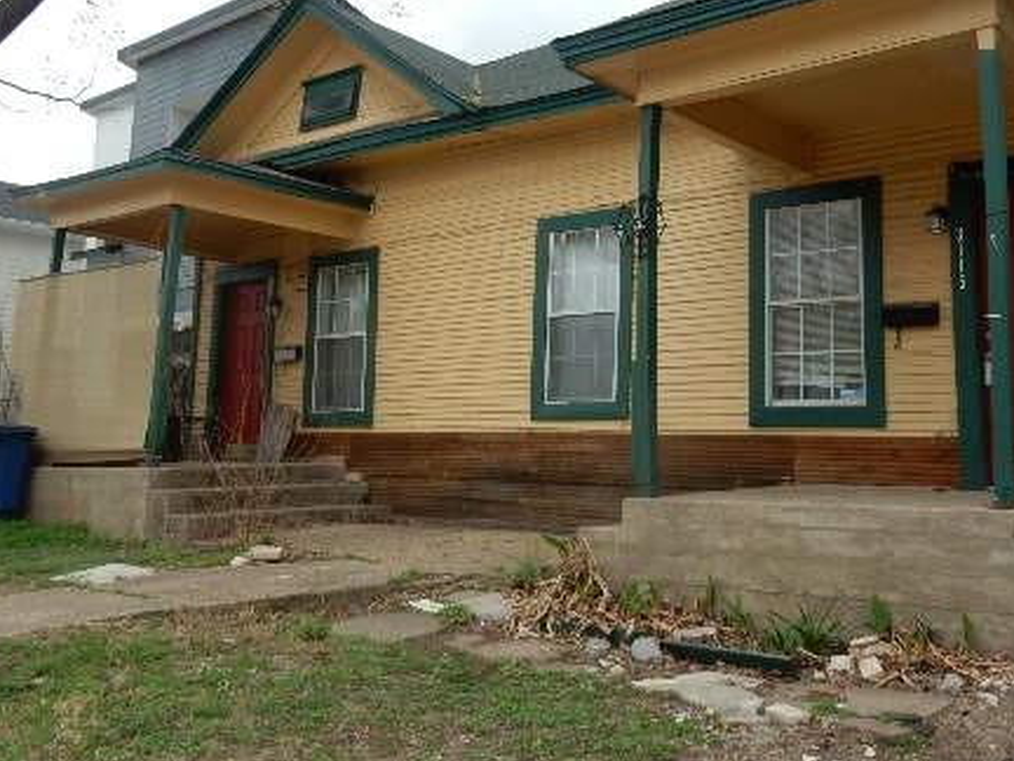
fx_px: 1084
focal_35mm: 37
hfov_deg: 49.5
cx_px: 650
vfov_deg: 38.2
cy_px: 256
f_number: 3.7
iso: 125
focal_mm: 4.5
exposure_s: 1/320
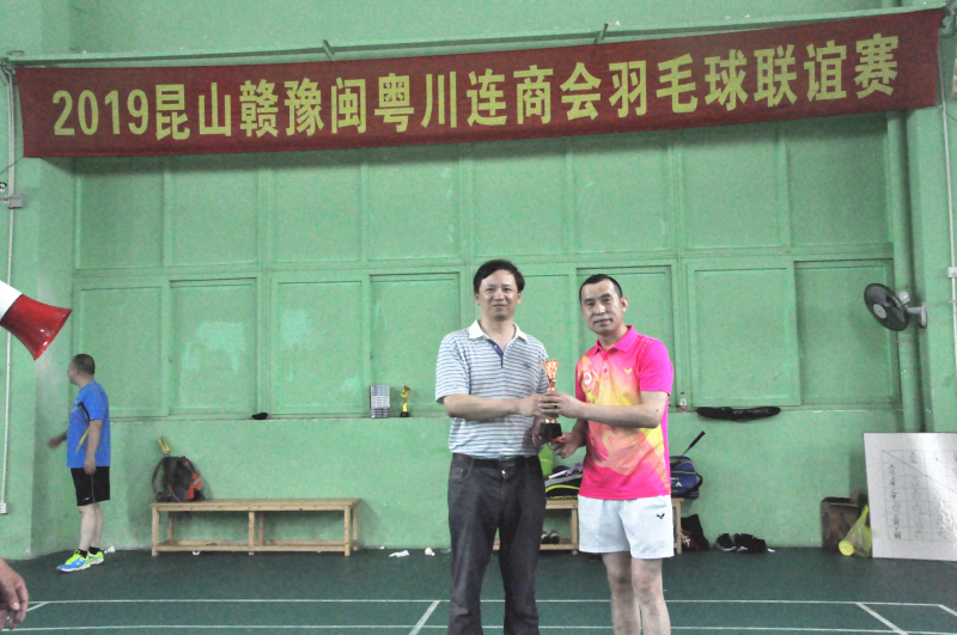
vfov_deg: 35.4
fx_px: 995
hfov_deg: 51.3
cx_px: 478
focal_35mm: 38
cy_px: 318
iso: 3200
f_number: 10
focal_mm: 25
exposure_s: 1/60
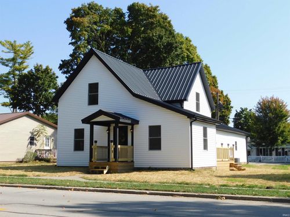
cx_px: 145
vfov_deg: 32.2
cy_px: 108
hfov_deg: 42.1
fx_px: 377
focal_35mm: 45
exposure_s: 1/800
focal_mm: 8
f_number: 3.7
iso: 125
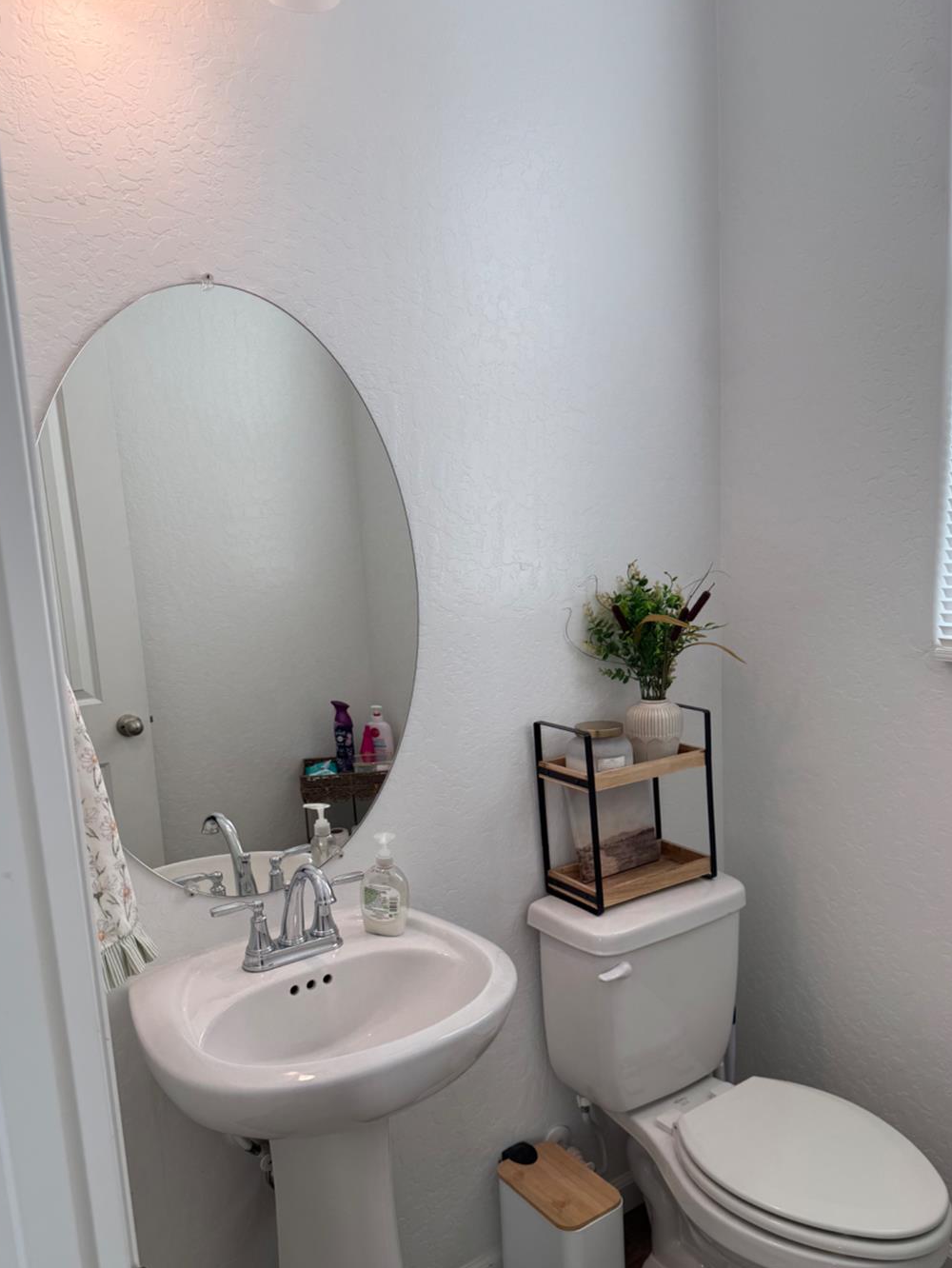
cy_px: 704
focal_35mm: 27
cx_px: 506
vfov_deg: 65.1
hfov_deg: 51.3
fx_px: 989
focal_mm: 6.76
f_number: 1.78
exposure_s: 1/305
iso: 80
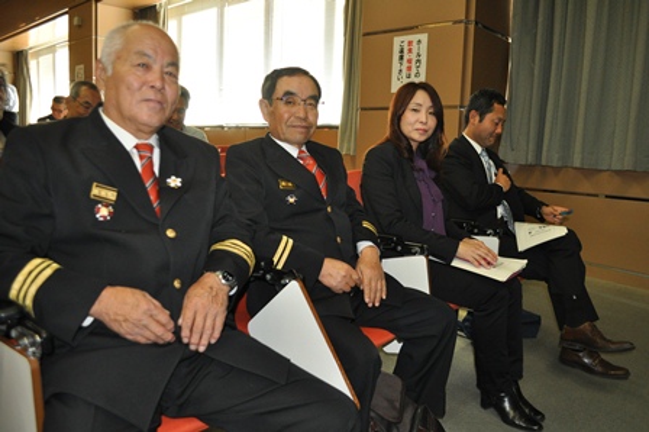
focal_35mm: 27
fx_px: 486
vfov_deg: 47.9
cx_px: 324
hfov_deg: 67.4
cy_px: 216
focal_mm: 18
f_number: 3.5
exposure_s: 1/60
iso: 800
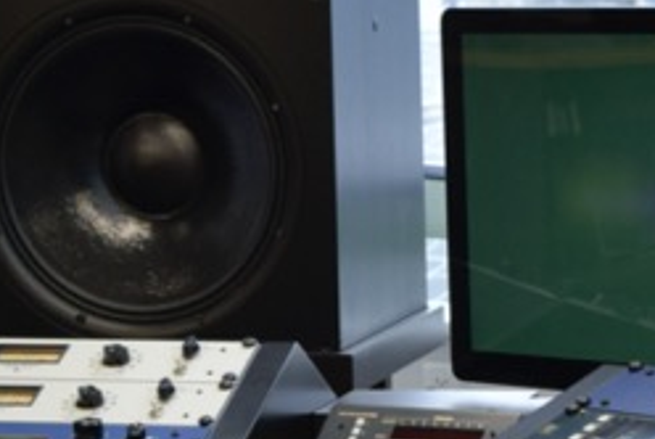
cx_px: 499
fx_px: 3661
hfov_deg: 10.2
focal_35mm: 201
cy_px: 483
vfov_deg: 6.8
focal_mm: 26
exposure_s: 1/80
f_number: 4.5
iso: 400
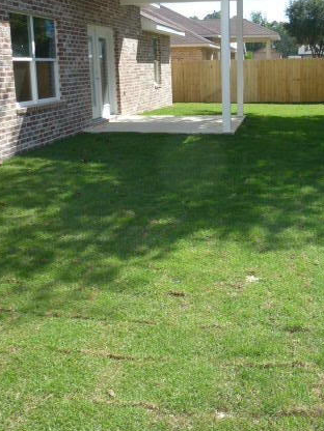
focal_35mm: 40
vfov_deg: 46.5
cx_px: 226
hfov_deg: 35.5
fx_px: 499
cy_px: 168
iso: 100
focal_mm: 4.7
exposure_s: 1/640
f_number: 3.4
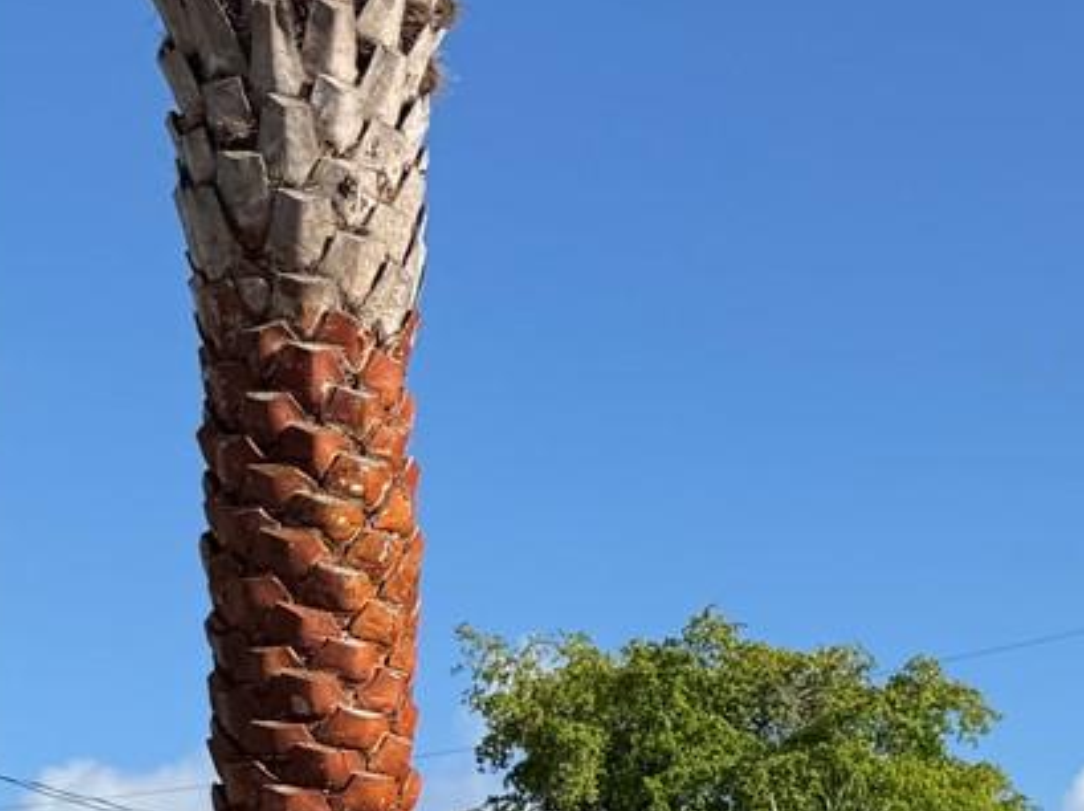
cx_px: 2083
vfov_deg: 14.8
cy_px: 1156
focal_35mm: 94
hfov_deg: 16.5
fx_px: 2941
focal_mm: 6.76
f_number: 1.78
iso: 80
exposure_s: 1/4405
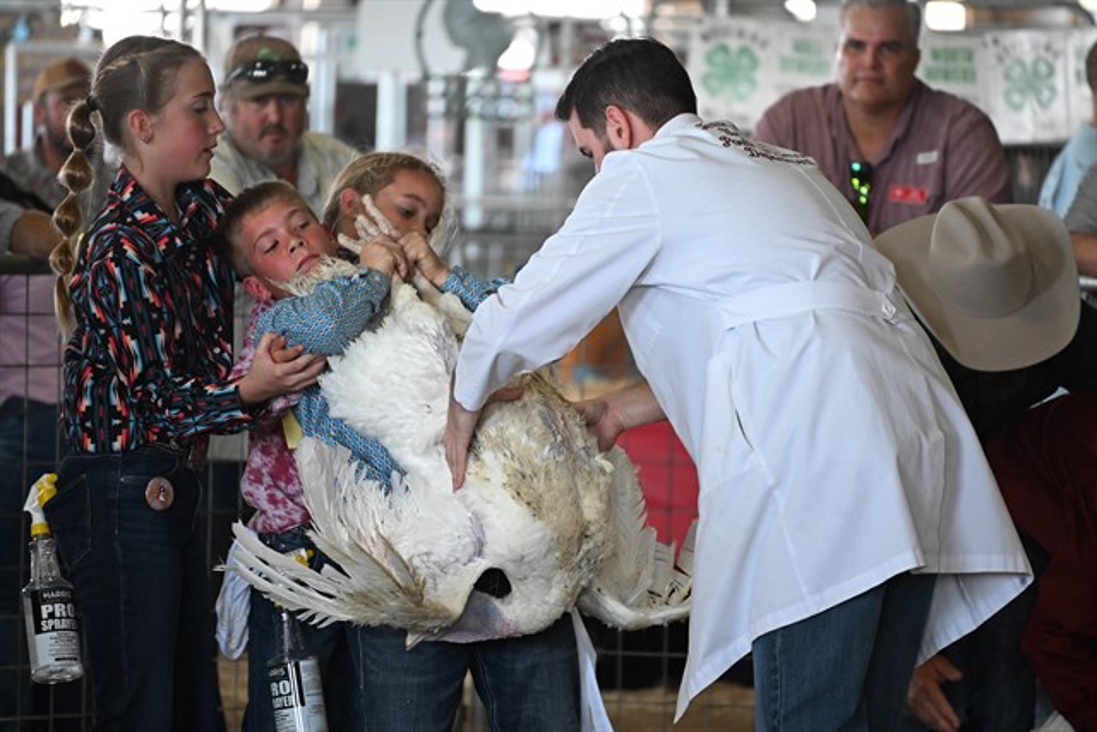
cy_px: 366
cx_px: 548
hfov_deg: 6.9
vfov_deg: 4.6
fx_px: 9143
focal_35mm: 300
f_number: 6.3
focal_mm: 300
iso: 2800
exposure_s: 1/200
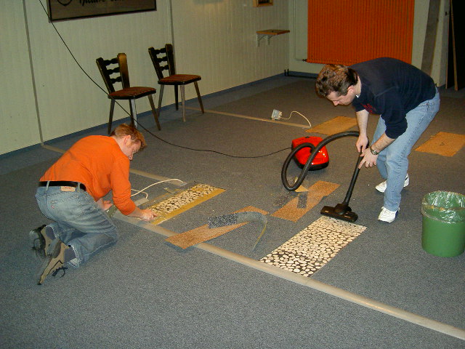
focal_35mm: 39
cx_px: 232
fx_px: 524
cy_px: 174
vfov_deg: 36.8
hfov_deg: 47.9
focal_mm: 8
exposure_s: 1/59.5
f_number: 2.8
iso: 100
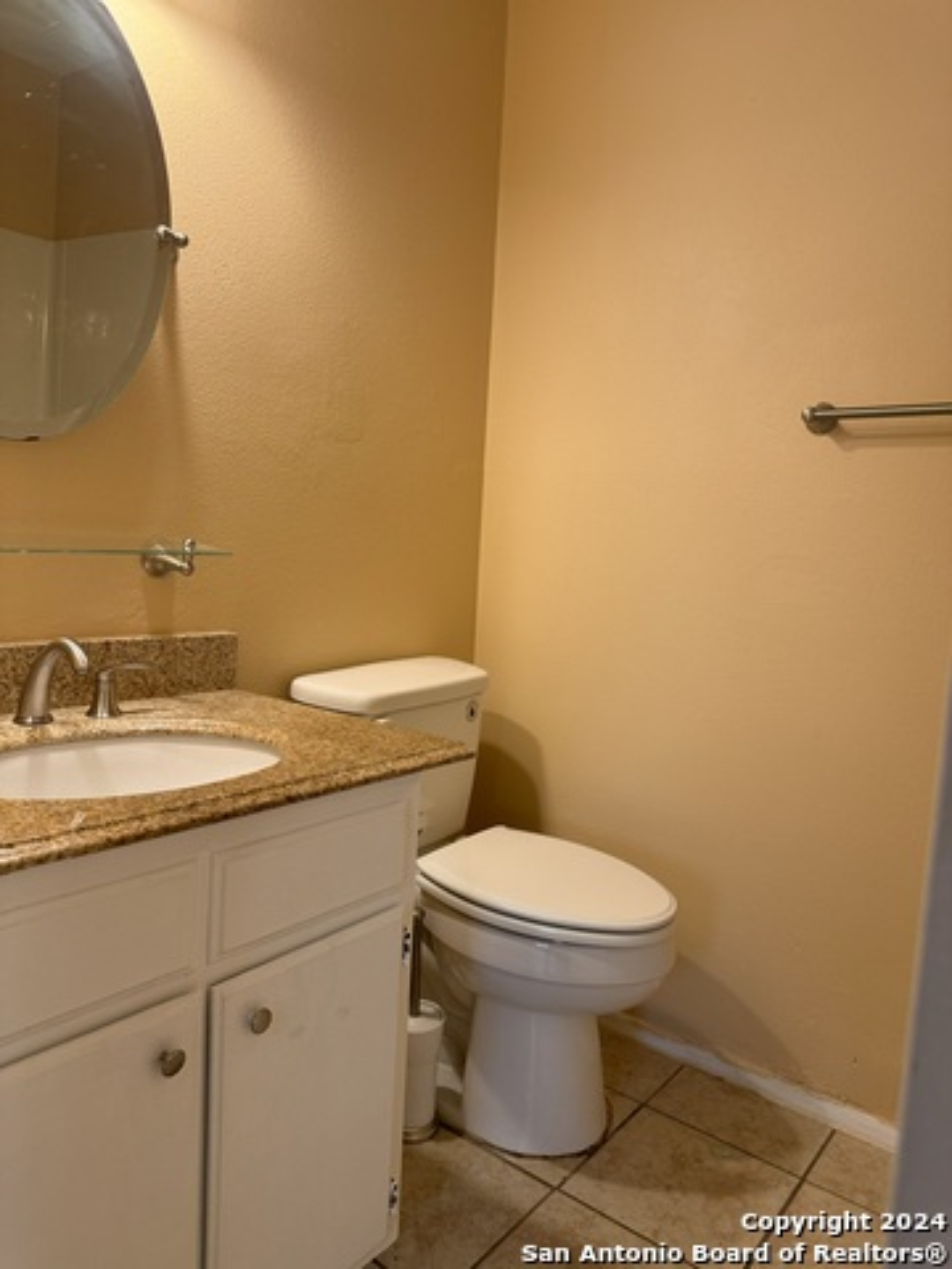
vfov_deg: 71.6
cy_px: 634
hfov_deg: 56.8
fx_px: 880
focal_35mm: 24
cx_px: 476
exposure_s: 1/60
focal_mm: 6.76
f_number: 1.78
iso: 160
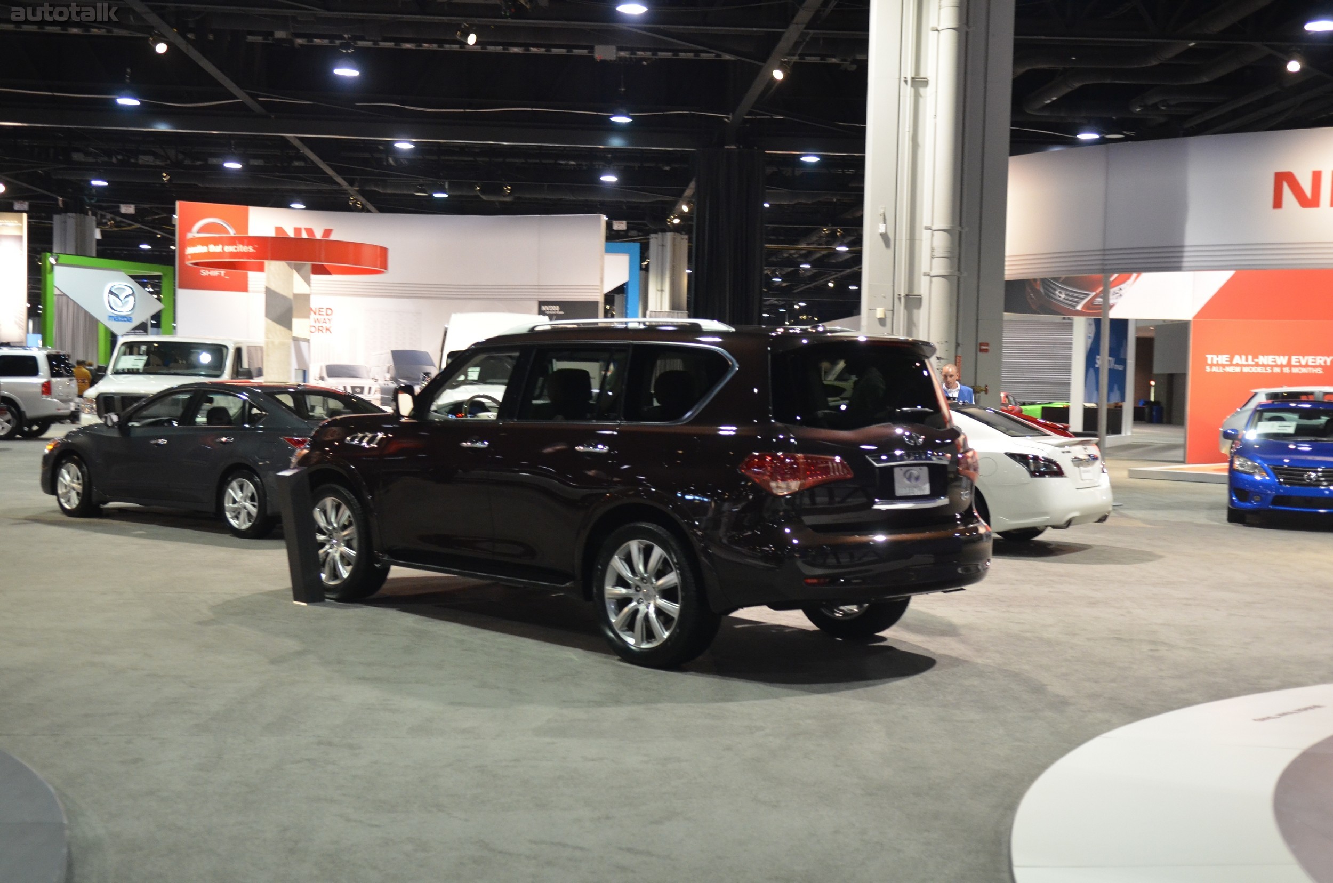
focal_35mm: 42
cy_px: 442
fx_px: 1552
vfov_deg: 31.8
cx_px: 666
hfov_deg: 46.5
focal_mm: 28
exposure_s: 1/25
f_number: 2.8
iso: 1600
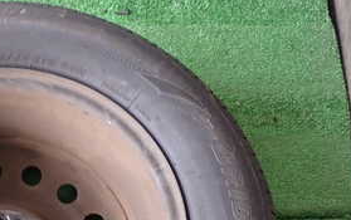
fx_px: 785
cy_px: 261
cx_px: -5
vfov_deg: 15.4
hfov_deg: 24.0
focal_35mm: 82
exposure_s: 1/40
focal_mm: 6.37
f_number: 2.5
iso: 200
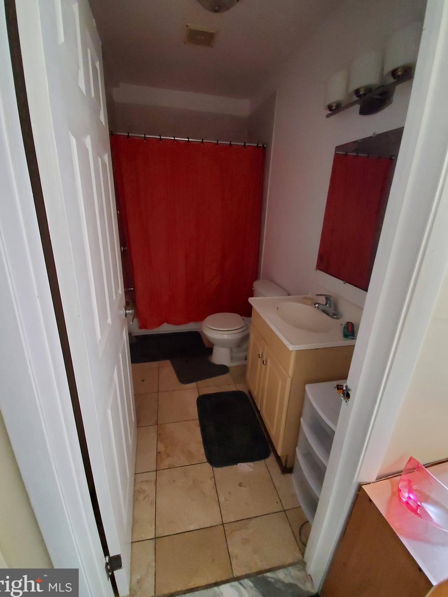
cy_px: 281
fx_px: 242
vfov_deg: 101.9
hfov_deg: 85.7
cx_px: 215
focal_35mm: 14
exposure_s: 1/29
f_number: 2.2
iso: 640
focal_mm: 1.8
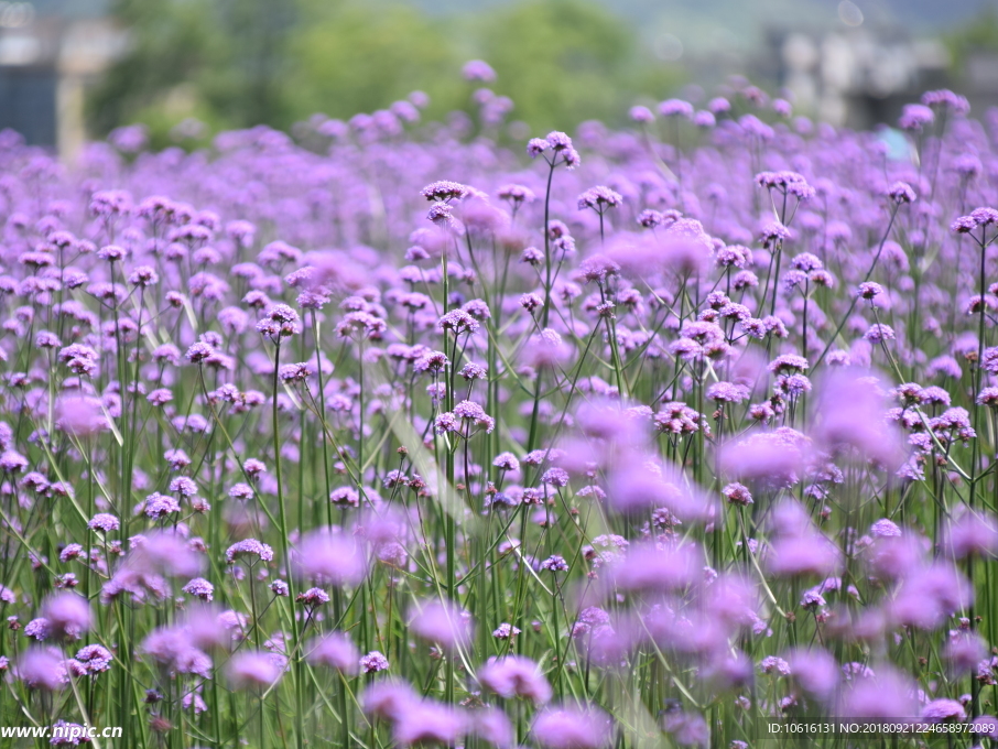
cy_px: 374
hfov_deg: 7.1
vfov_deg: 5.4
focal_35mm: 277
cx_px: 454
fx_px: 7988
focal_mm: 170
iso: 180
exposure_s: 1/400
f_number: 6
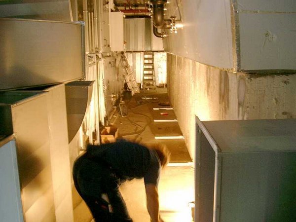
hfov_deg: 50.1
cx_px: 148
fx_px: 316
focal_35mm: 37
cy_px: 111
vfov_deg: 38.7
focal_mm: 7.6
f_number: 2.6
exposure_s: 1/8
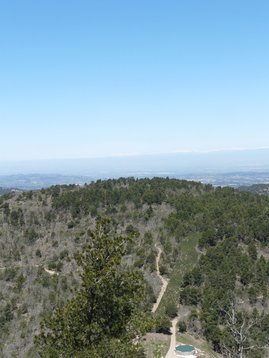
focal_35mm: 52
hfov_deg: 28.0
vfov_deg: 36.8
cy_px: 179
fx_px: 539
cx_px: 134
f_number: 5.6
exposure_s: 1/400
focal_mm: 8.5
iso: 100
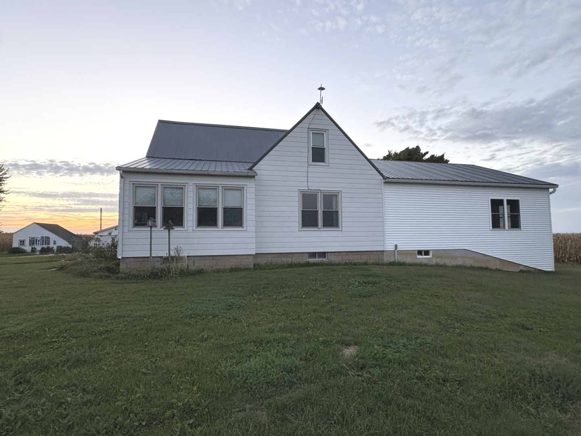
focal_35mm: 14
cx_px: 290
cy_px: 218
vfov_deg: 85.7
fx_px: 235
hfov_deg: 102.1
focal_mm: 2.22
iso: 250
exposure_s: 1/70
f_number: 2.2
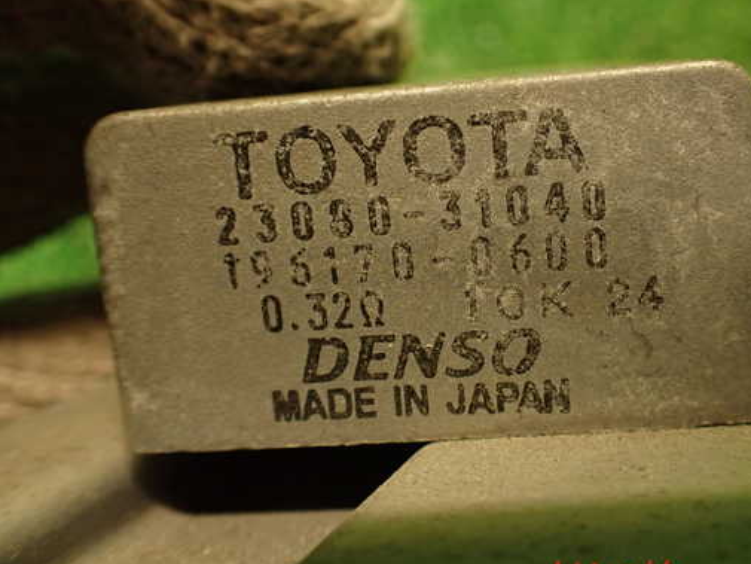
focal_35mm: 38
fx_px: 825
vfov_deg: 37.7
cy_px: 260
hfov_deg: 48.7
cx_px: 445
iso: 400
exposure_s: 1/30
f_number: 2.4
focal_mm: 5.79
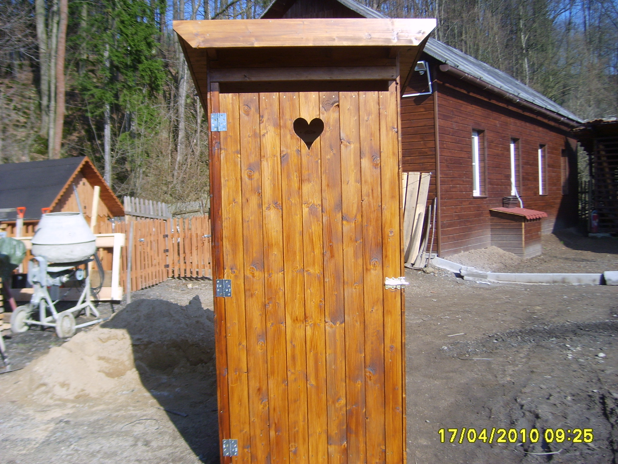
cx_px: 309
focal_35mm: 35
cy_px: 232
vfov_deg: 40.7
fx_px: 625
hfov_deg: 52.6
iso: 50
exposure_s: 1/500
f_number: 2.8
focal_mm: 5.8
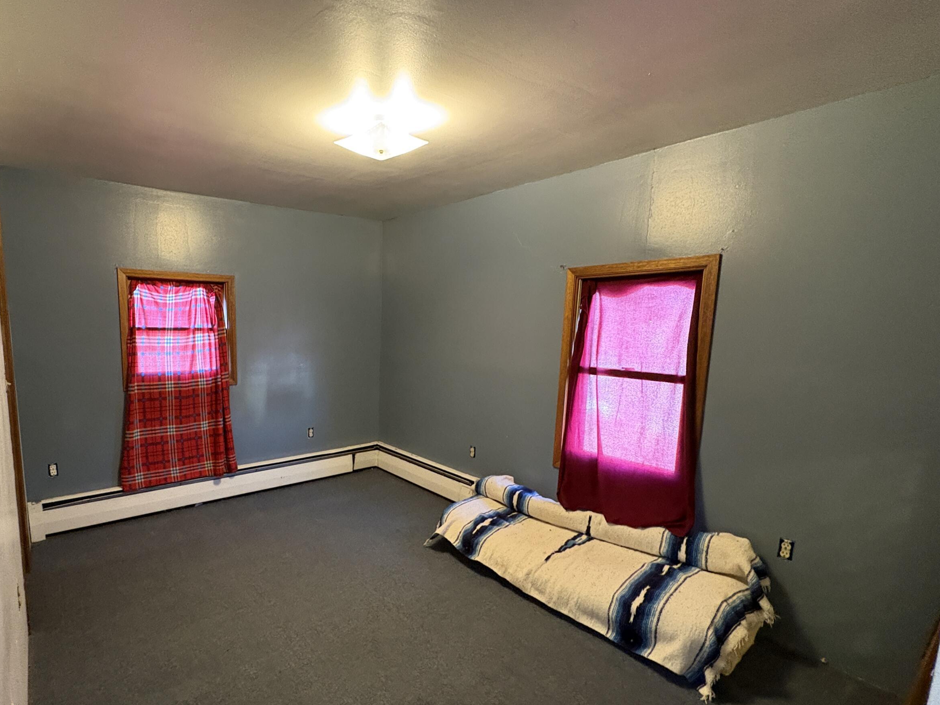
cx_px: 375
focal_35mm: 18
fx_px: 489
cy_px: 387
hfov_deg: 86.6
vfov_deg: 71.4
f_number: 2.2
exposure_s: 1/40
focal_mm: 2.22
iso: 640
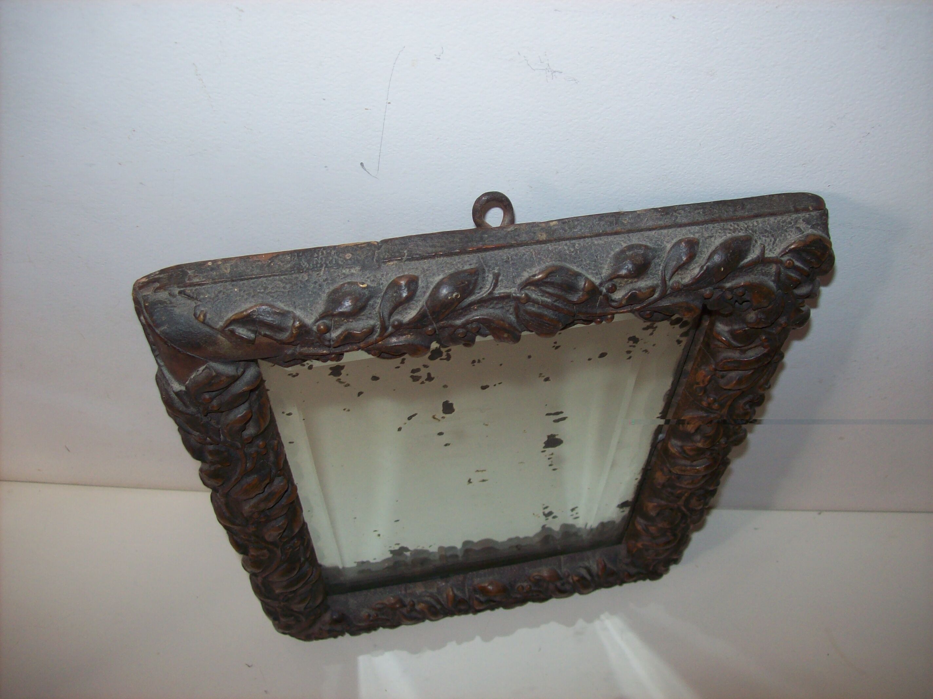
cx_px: 466
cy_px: 350
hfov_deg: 51.4
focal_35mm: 36
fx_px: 970
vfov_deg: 39.6
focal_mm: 6
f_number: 2.7
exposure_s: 1/64
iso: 80
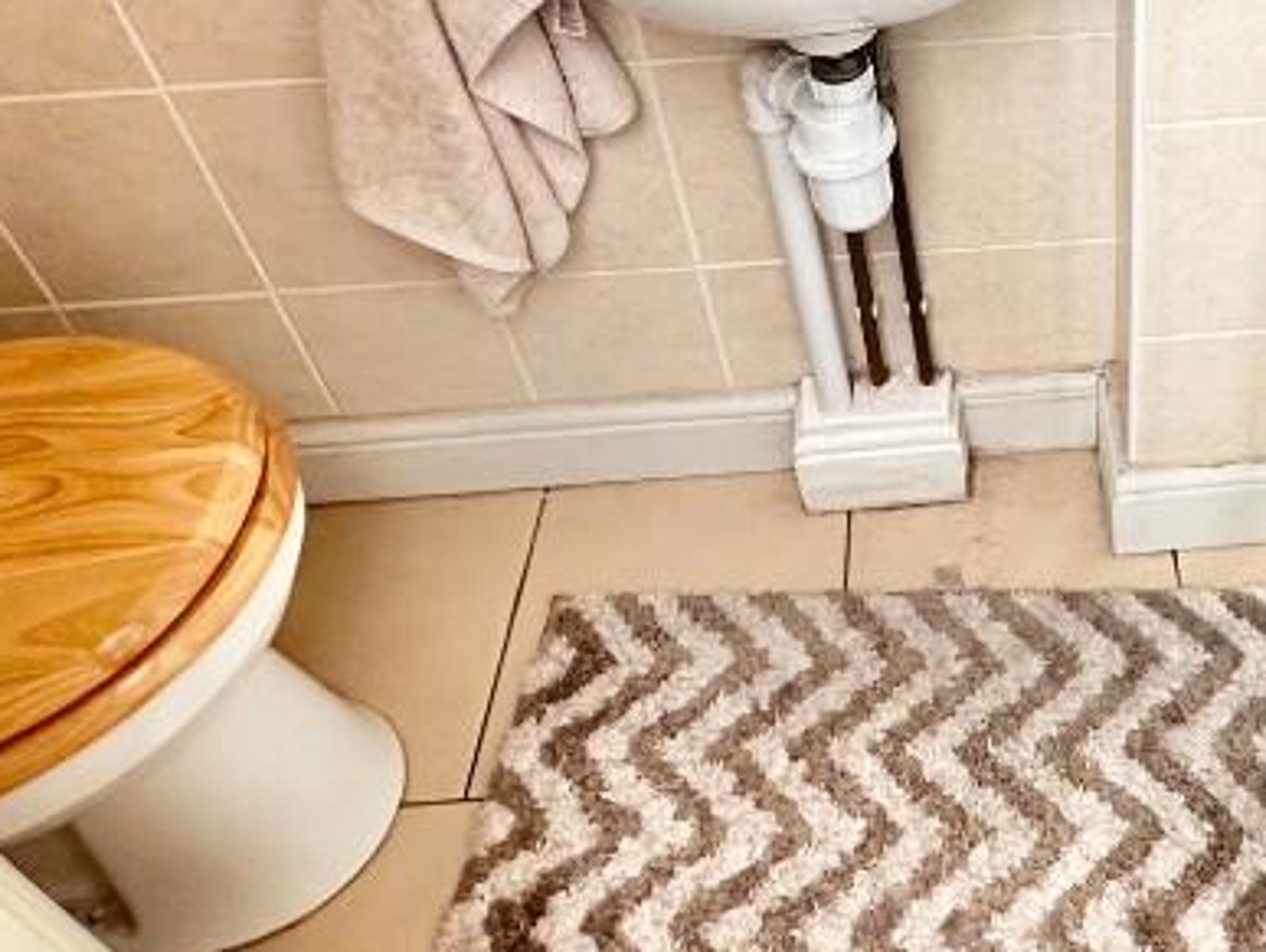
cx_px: 1034
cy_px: -7
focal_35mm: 37
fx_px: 1354
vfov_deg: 35.0
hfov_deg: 47.1
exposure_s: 1/60
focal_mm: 2.22
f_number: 2.2
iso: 320
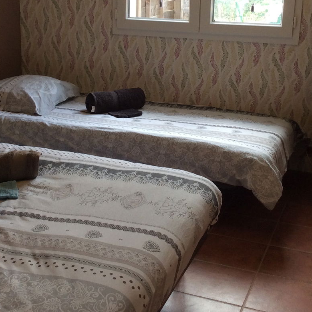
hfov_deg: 29.5
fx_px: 591
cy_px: 112
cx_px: 135
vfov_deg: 29.4
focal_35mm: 58
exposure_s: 1/25
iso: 40
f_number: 2.4
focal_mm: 3.3
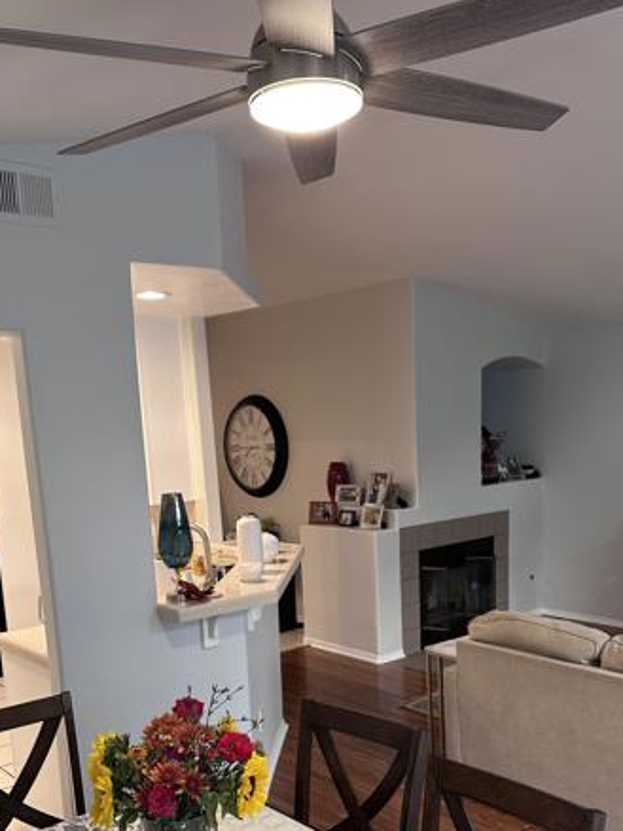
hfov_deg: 40.7
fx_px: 840
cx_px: 324
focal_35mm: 35
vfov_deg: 51.2
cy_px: 581
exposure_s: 1/60
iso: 125
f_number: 1.78
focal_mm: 6.86
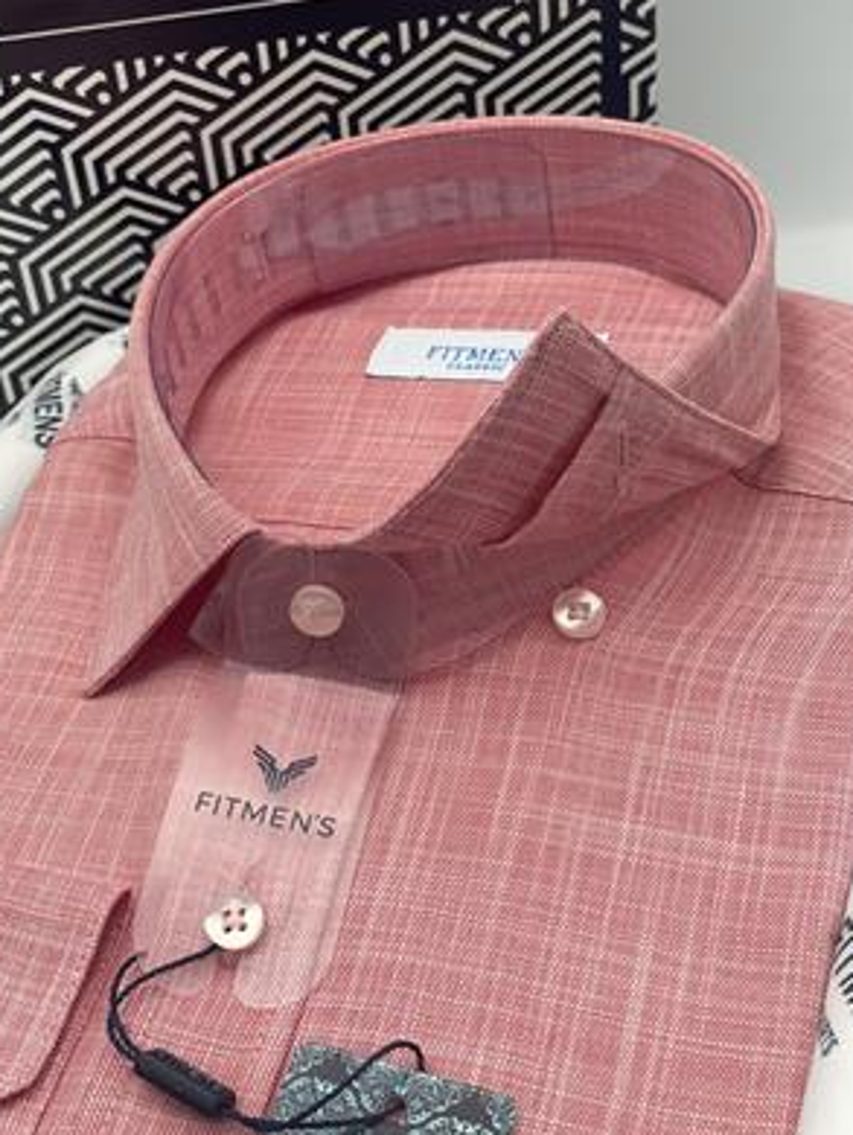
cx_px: 416
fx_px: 1805
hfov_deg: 26.6
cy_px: 578
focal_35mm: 55
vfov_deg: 34.9
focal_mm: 6
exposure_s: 1/122
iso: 25
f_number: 2
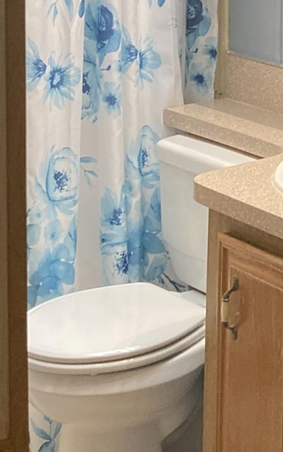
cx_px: 370
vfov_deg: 19.0
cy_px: -43
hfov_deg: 12.1
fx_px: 1295
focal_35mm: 105
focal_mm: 3.99
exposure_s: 1/60
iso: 250
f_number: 1.8
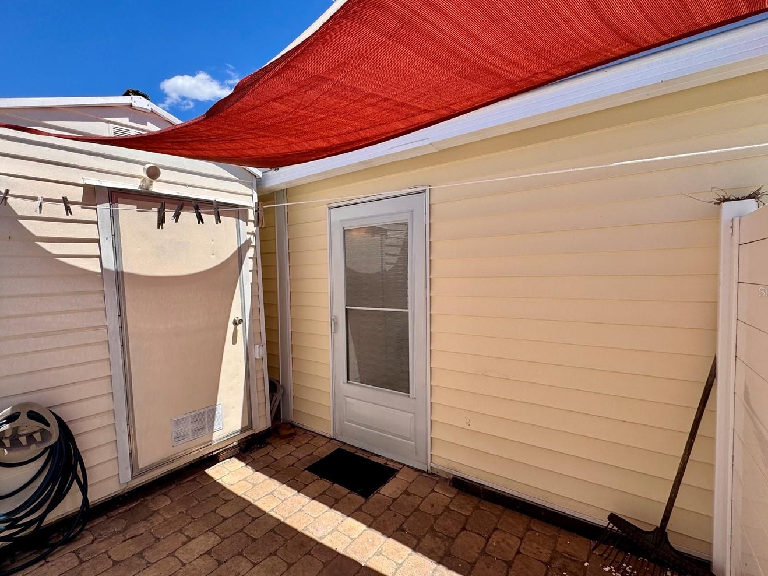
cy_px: 291
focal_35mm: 17
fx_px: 377
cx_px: 347
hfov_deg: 90.8
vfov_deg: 74.7
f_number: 2.2
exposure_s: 1/1880
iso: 50
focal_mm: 2.22
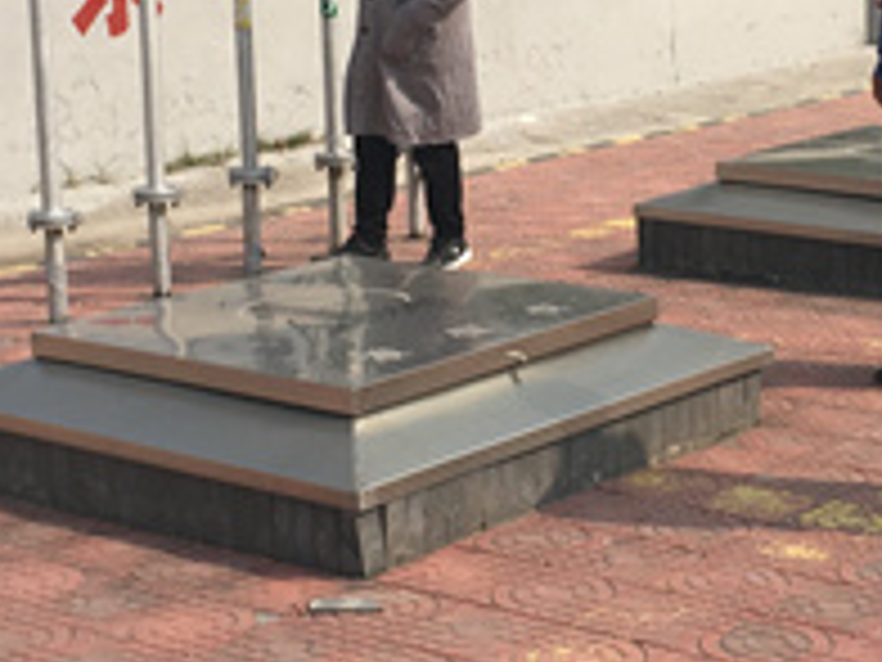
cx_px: 585
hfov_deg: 21.9
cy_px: 162
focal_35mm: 89
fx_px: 2268
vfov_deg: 16.5
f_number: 2.2
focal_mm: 4.15
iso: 25
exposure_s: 1/2331
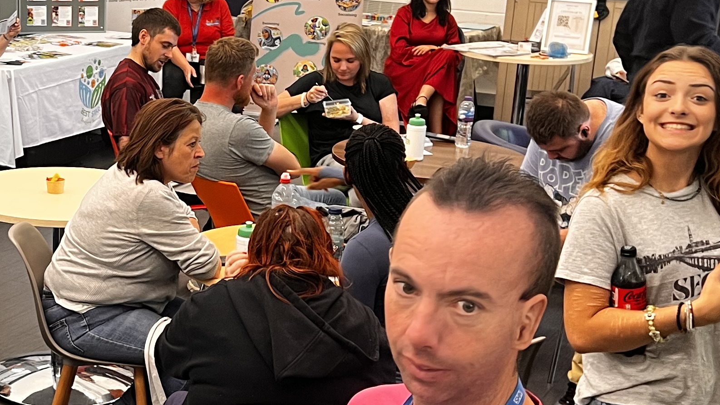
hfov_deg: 28.3
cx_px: 80
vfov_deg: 16.8
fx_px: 1375
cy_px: 212
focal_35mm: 72
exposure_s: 1/50
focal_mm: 5.7
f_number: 1.5
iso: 100
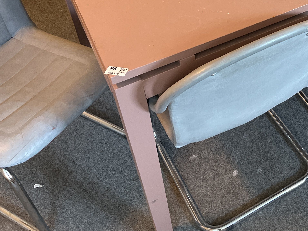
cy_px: 5
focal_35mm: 55
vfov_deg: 25.4
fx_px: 489
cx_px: 302
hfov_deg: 32.4
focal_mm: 5.1
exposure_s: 1/50
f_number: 1.6
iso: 250
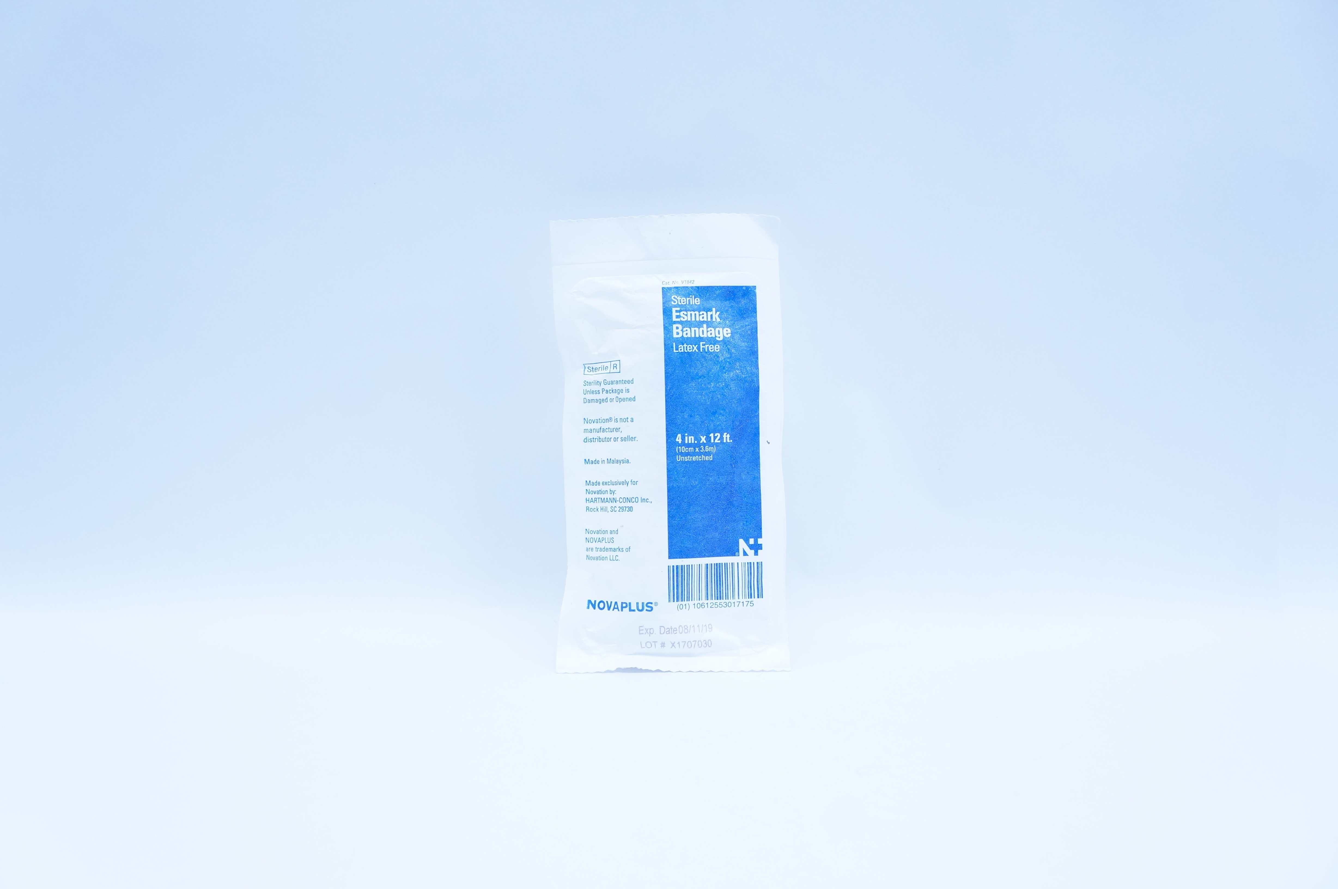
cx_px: 669
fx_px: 1615
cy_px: 444
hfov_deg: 45.0
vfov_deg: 30.8
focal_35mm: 44
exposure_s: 1/200
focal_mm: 29
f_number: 4.5
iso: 800
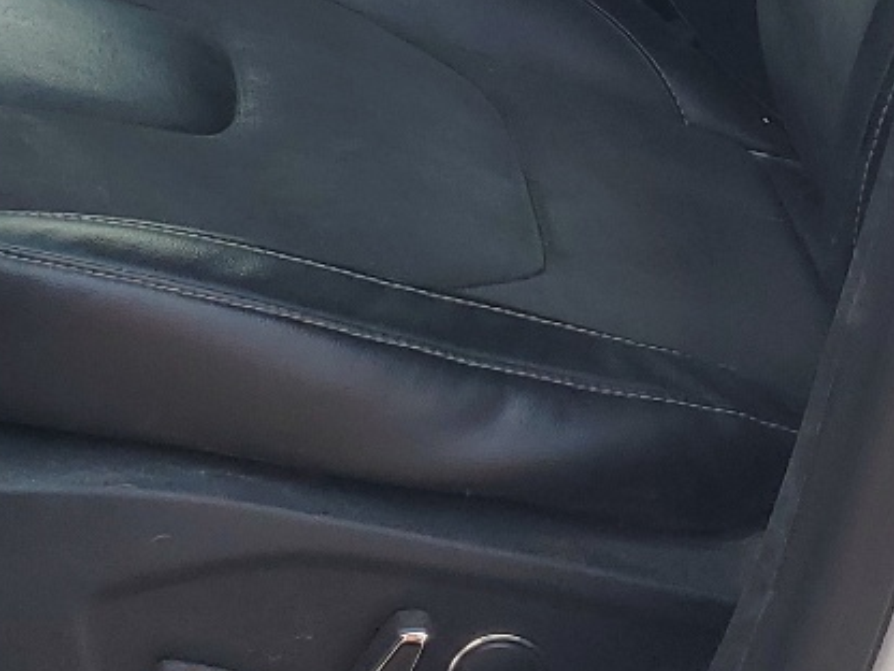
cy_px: -490
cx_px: 2
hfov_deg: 19.1
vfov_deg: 13.5
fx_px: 2583
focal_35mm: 100
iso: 50
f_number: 1.5
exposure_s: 1/1429
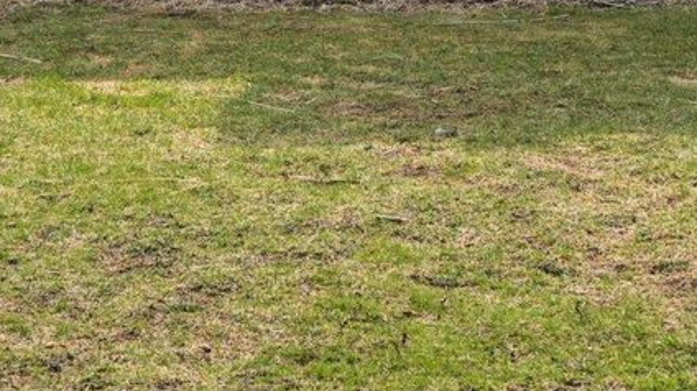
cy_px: -602
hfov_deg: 13.3
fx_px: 2993
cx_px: 314
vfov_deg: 7.0
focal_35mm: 162
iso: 100
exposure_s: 1/500
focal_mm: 32
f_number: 8
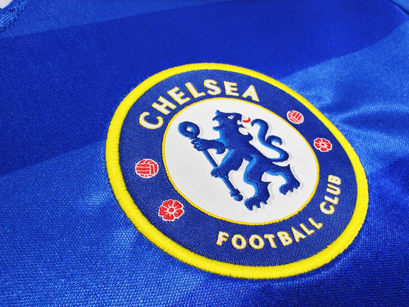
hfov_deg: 61.7
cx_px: 208
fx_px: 343
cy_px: 178
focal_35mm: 29
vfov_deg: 48.0
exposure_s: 1/50
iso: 96
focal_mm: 2.59
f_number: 2.2
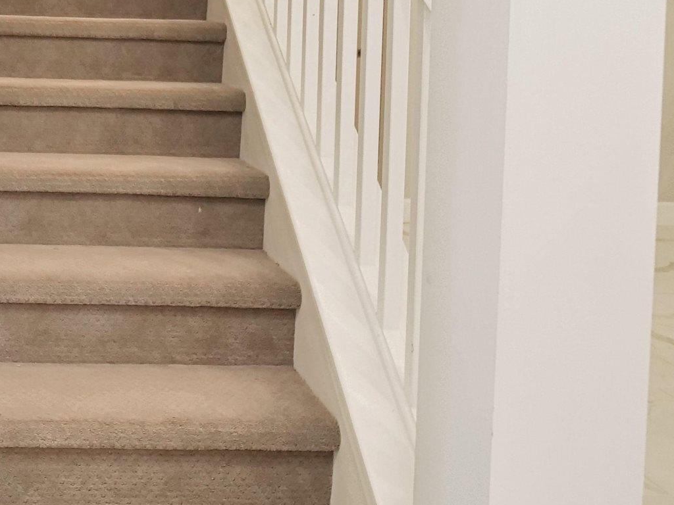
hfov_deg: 41.6
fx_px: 818
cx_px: 83
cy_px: 45
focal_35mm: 42
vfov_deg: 32.5
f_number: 2.8
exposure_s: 1/160
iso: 800
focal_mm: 7
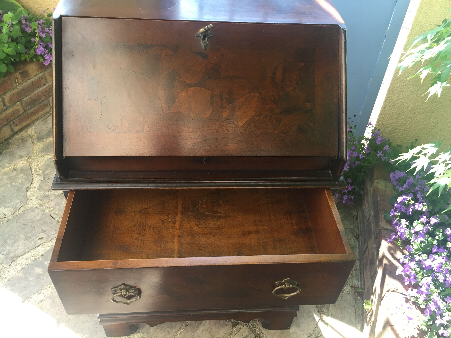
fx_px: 391
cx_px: 225
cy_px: 164
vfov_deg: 46.8
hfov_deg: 60.0
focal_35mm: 30
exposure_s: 1/120
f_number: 2.2
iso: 40
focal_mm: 4.15
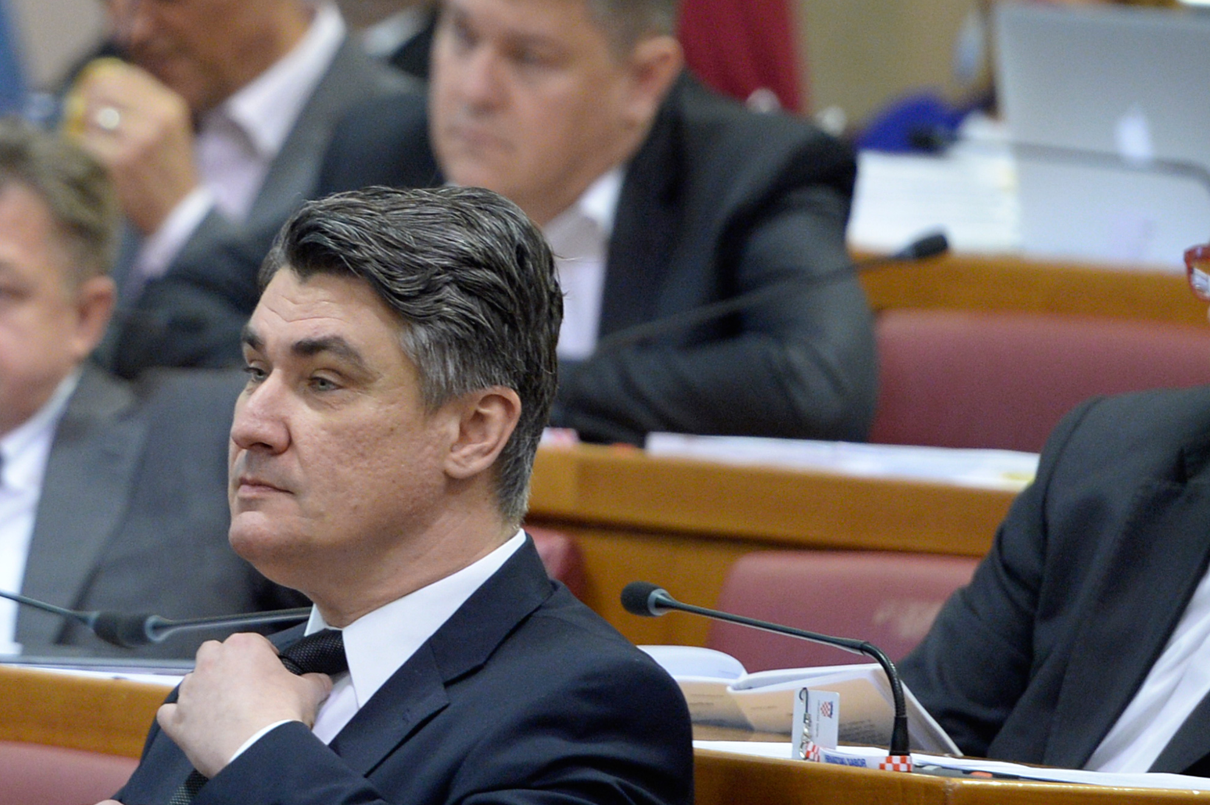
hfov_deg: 6.8
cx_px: 374
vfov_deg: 4.5
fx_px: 10146
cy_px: 586
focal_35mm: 302
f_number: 2.8
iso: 2000
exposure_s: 1/250
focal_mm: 200
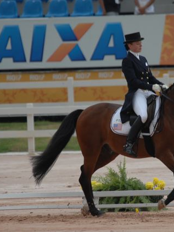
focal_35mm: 785
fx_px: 5264
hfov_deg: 1.9
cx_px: 135
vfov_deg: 2.5
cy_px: 116
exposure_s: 1/500
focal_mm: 360
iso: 400
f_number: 5.3
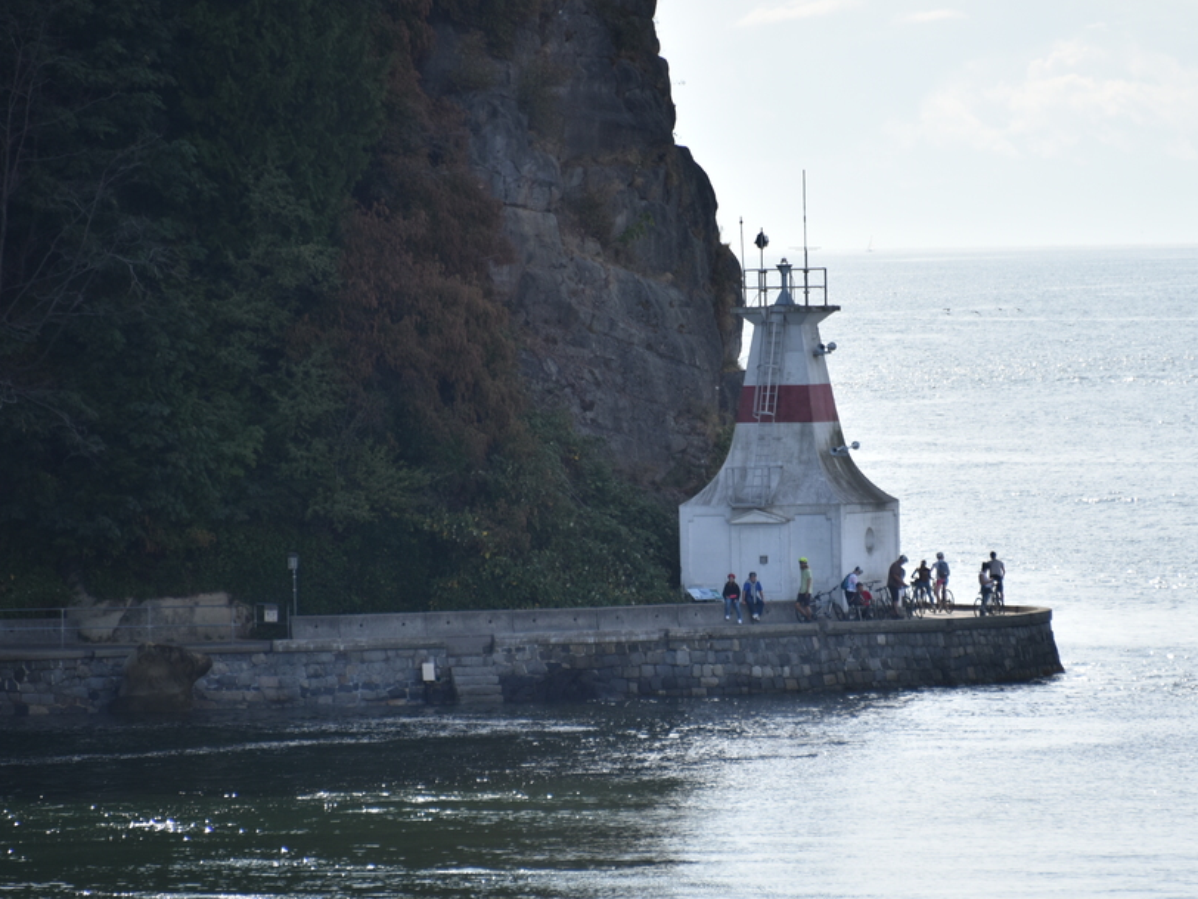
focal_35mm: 455
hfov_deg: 4.4
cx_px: 692
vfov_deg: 3.3
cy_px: 447
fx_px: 15747
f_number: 5.6
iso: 180
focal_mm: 300
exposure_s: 1/640
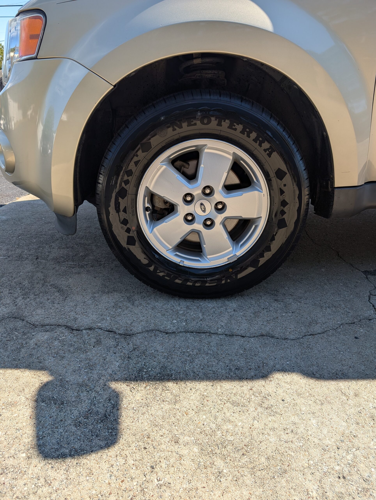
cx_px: 188
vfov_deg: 71.5
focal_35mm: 24
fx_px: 347
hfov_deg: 56.9
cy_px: 250
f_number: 1.68
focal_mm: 6.9
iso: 20
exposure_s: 1/445
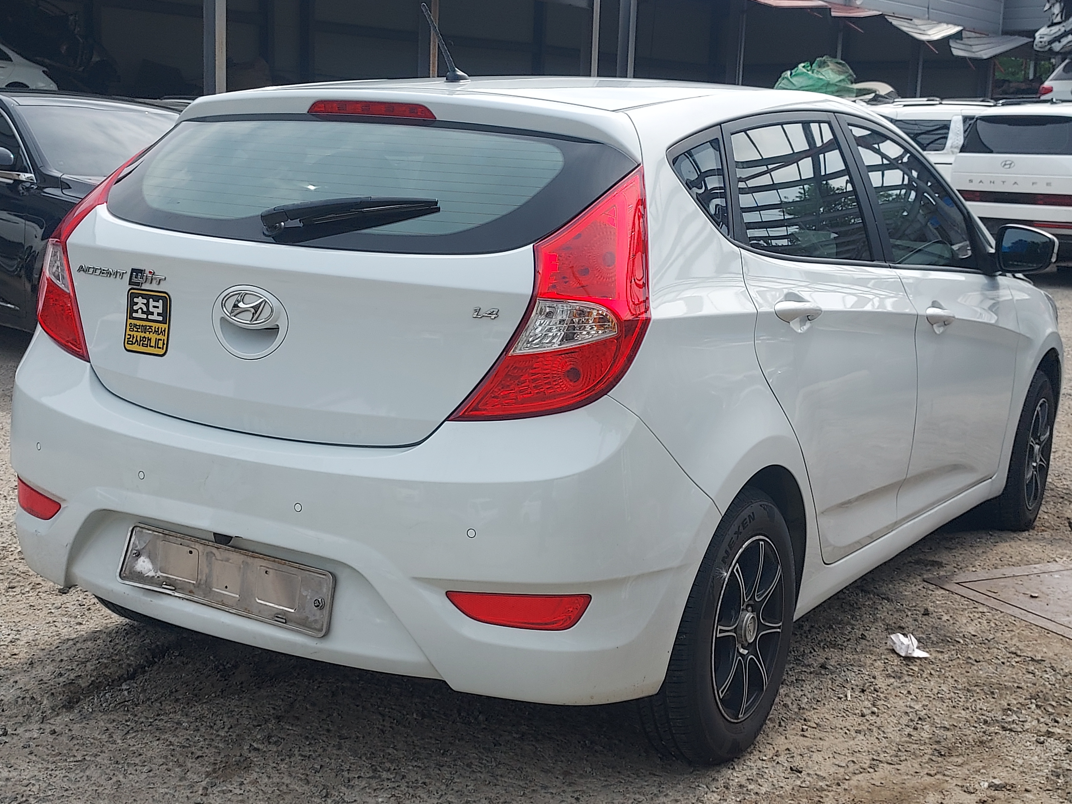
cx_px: 536
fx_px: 743
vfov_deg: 56.8
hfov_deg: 71.6
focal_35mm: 24
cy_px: 402
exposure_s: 1/795
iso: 40
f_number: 1.8
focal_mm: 4.6
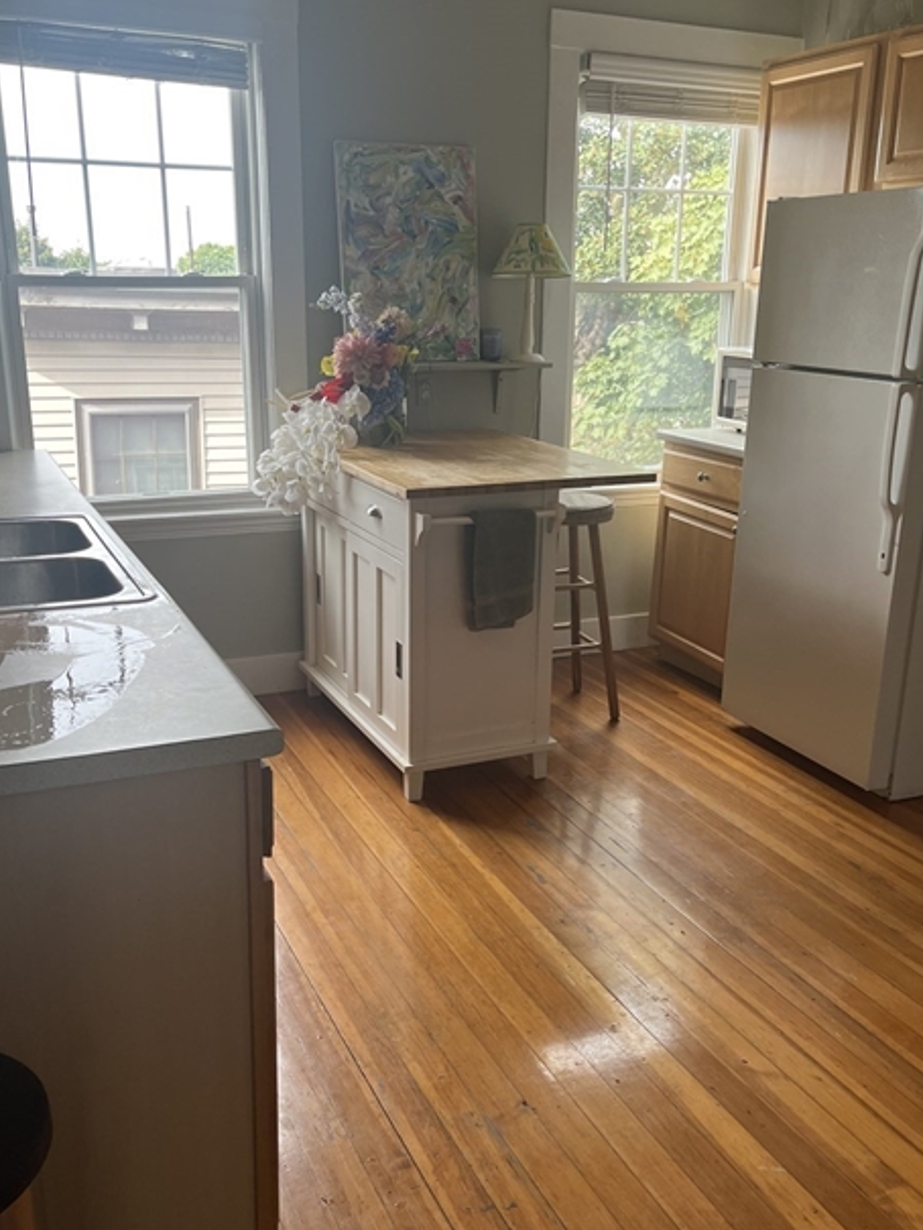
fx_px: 1173
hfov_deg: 42.9
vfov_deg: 55.3
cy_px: 630
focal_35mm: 33
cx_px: 441
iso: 50
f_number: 1.6
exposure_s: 1/120
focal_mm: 5.1
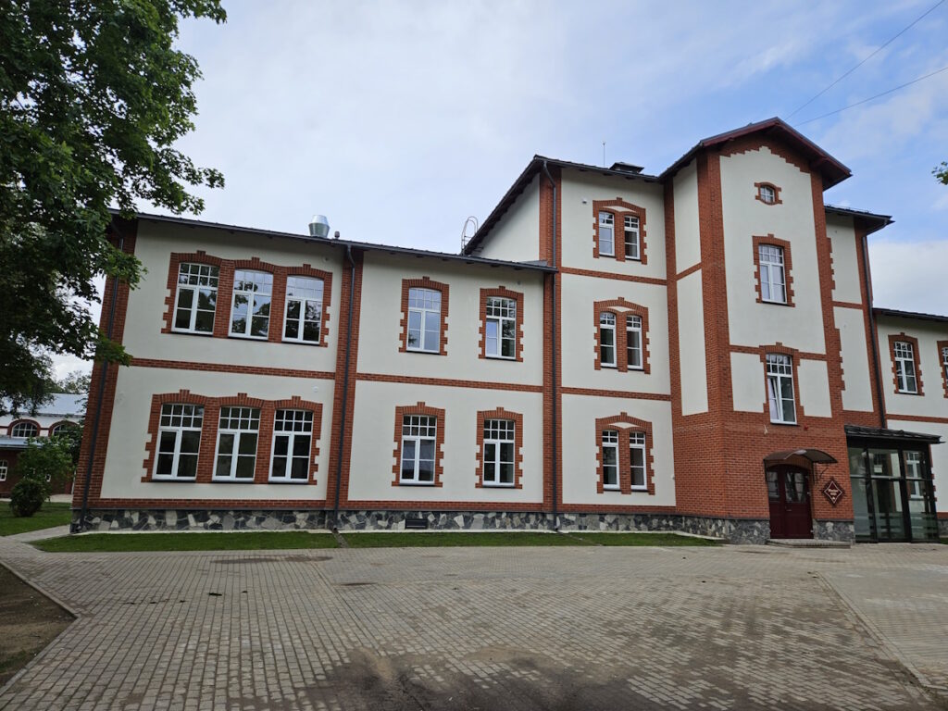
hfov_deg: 73.9
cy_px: 356
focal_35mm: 23
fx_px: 630
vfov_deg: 58.9
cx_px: 474
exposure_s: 1/1402
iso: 25
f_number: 1.8
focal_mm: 5.4
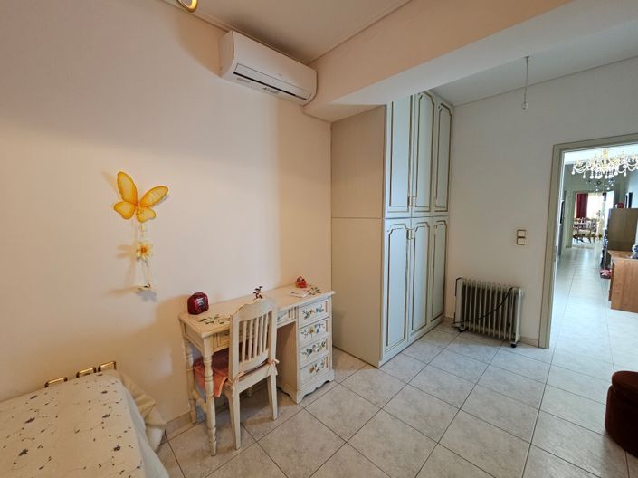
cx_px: 319
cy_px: 239
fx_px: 239
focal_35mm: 13
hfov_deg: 106.2
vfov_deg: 89.9
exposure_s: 1/50
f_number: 2.2
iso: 160
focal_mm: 2.2
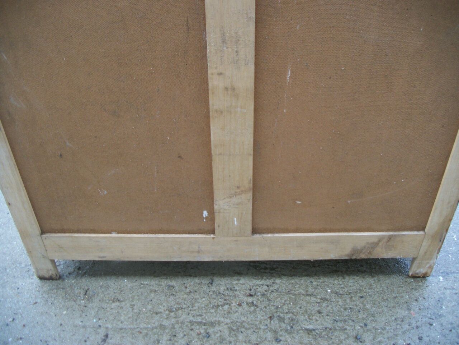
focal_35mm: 32
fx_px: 424
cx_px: 230
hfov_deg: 56.8
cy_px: 172
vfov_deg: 44.2
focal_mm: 5.7
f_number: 2.9
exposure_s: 1/80
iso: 80
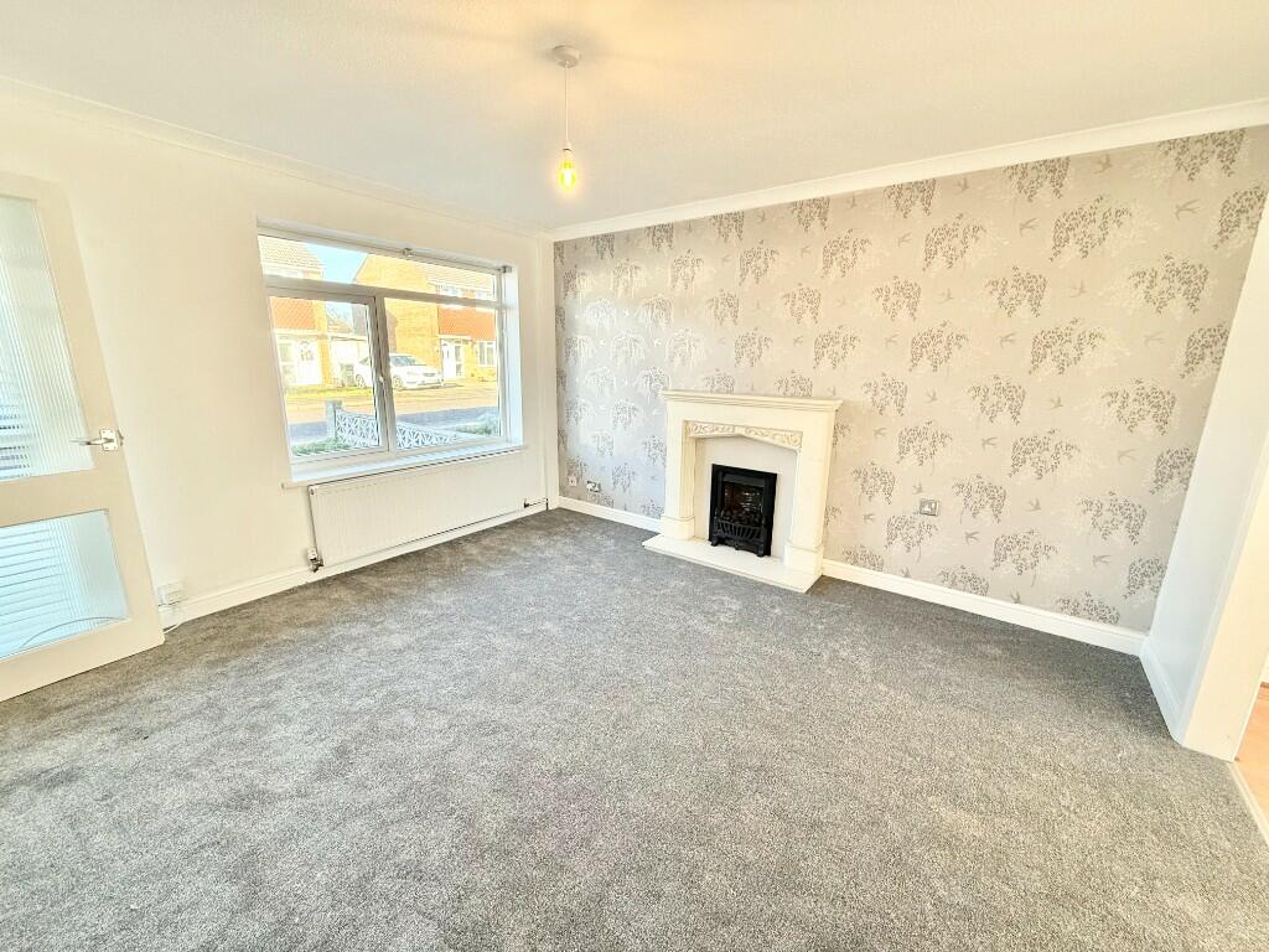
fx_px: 513
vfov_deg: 85.7
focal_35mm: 14
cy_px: 476
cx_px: 634
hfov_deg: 102.1
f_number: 2.2
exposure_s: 1/100
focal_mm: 2.22
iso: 64
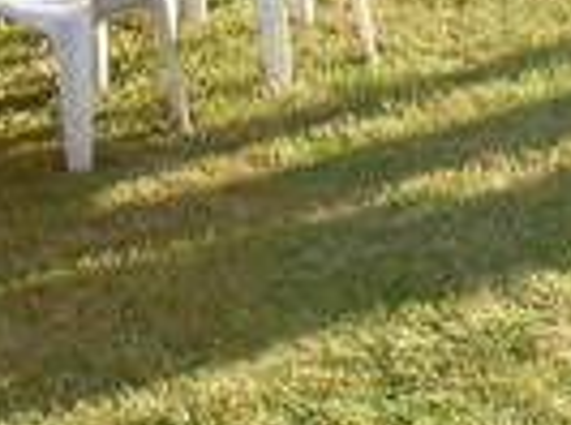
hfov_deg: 9.2
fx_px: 3389
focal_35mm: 206
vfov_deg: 6.8
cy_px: -556
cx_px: 996
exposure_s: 1/100
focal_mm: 8
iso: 50
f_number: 4.7
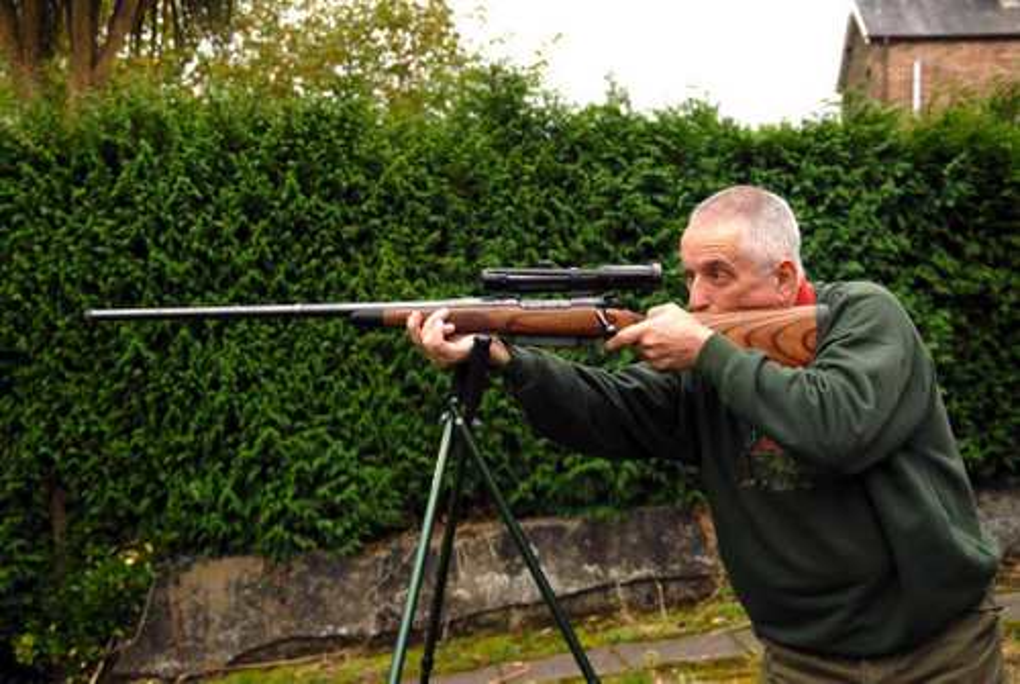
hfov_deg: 44.9
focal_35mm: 44
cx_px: 510
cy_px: 342
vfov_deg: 30.9
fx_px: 1234
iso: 200
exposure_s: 1/250
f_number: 4
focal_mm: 29
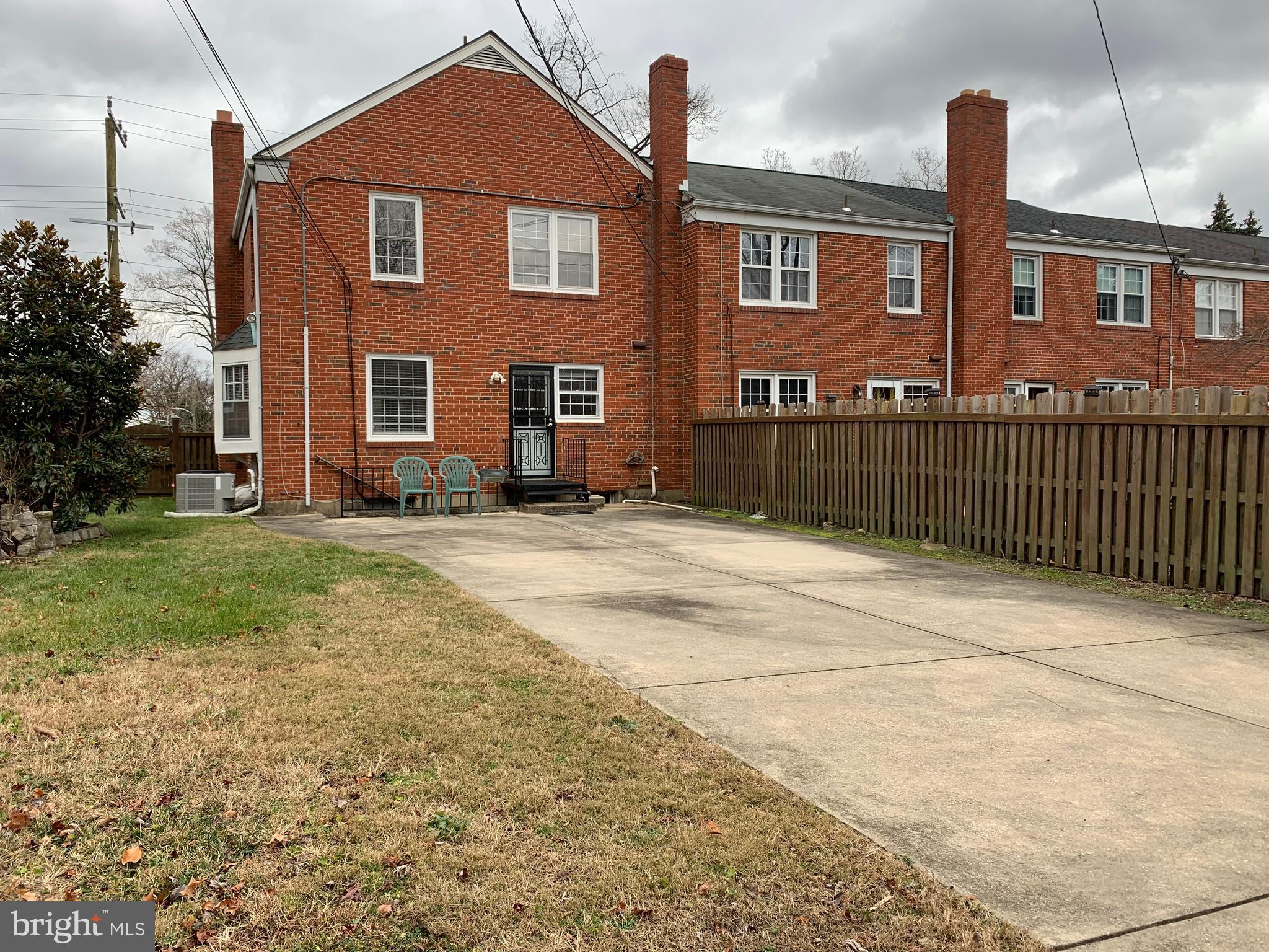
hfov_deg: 67.3
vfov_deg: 53.1
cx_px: 634
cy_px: 476
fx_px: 953
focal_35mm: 26
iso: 25
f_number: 1.8
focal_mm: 4.25
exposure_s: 1/330
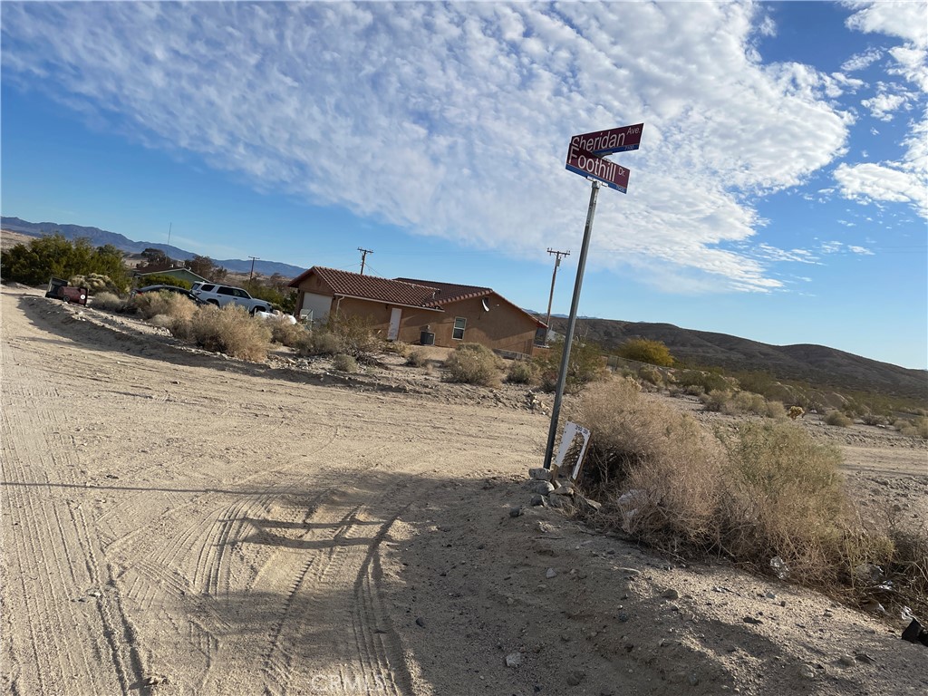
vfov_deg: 53.1
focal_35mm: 26
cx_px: 464
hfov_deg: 67.3
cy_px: 348
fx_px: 697
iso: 50
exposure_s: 1/9091
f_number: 1.6
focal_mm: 4.2
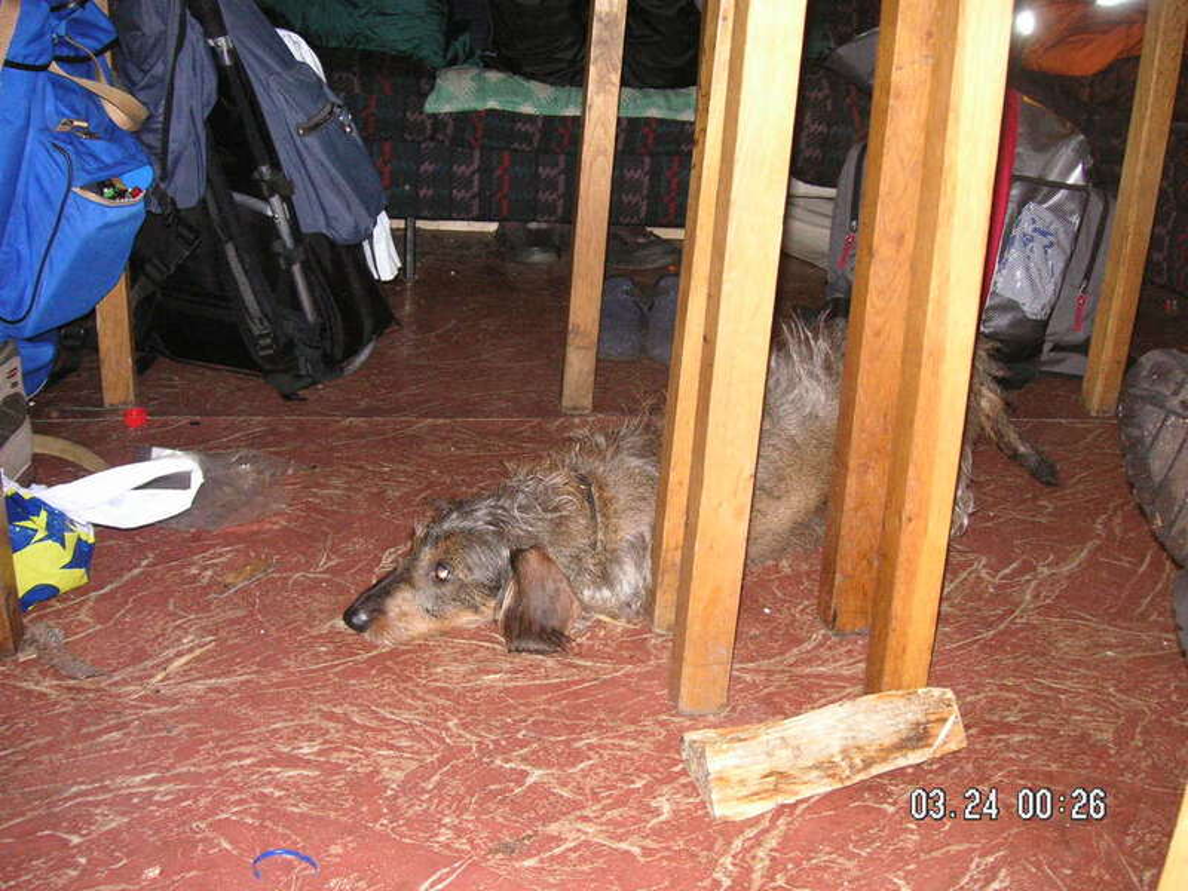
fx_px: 1270
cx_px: 594
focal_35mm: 37
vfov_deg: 38.7
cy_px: 446
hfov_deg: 50.1
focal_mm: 6.1
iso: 160
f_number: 2.8
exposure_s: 1/45
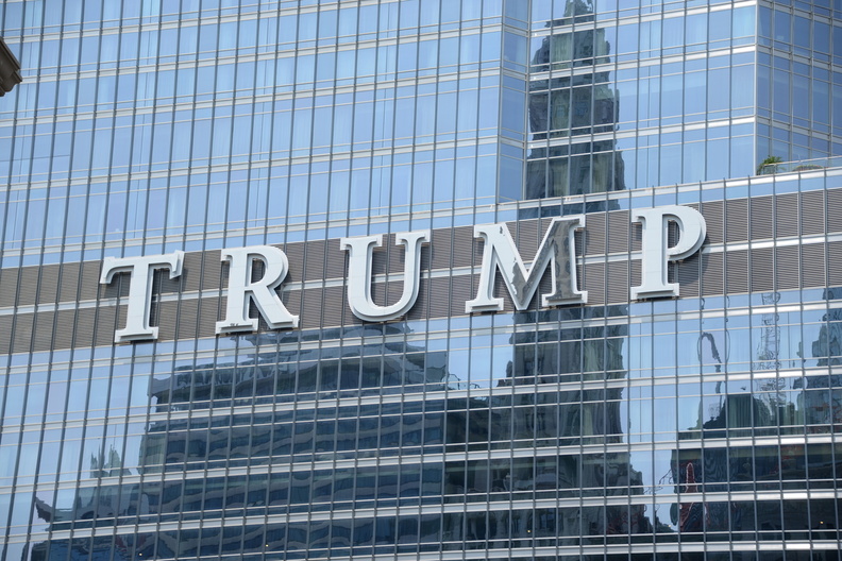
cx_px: 421
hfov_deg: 20.4
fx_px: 2339
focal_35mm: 100
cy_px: 280
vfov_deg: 13.7
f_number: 5.3
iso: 100
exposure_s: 1/500
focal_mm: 100
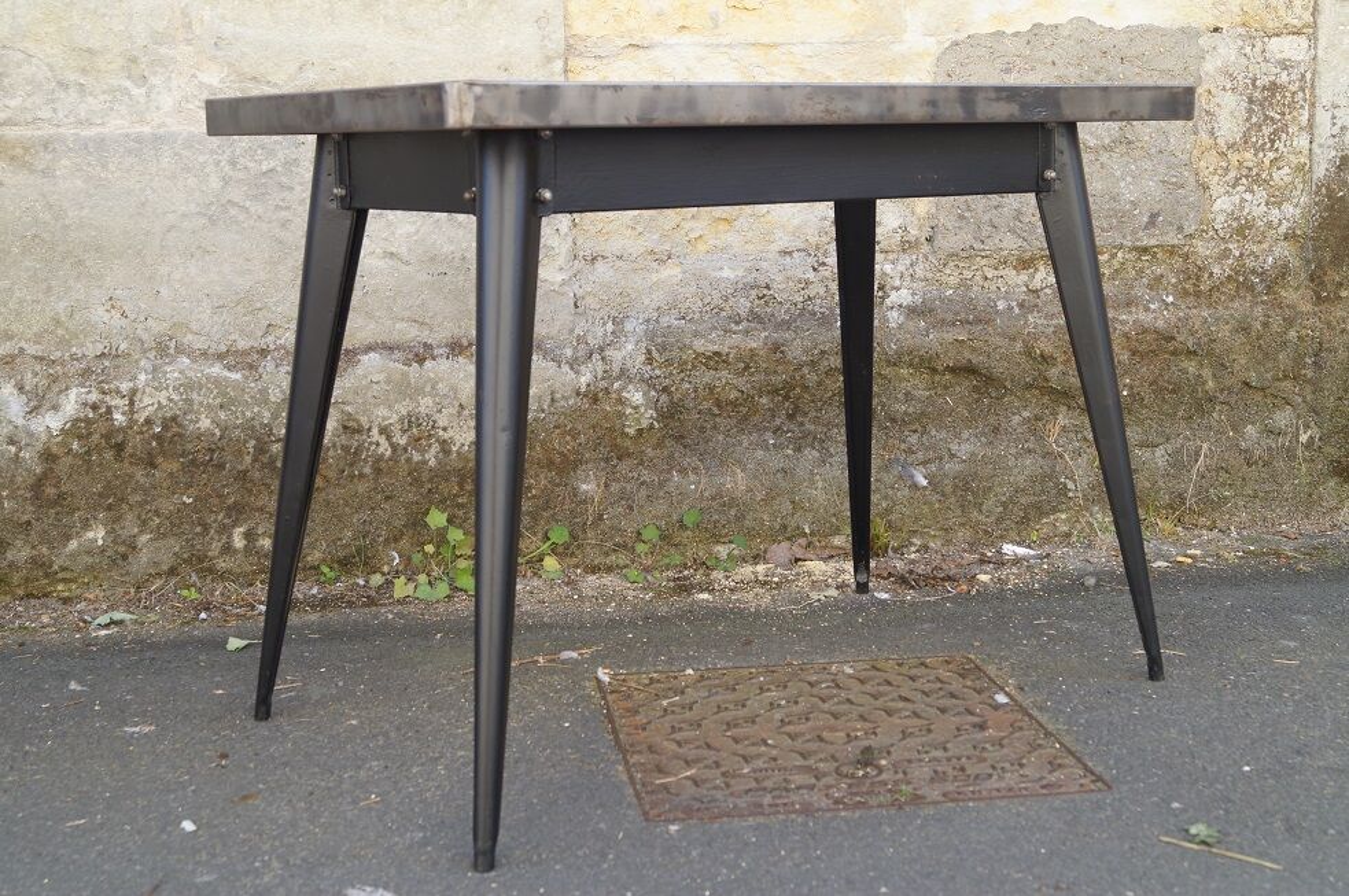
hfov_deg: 43.6
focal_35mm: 45
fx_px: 1684
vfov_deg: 29.8
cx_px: 674
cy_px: 448
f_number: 5.6
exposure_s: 1/60
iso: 100
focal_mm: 30
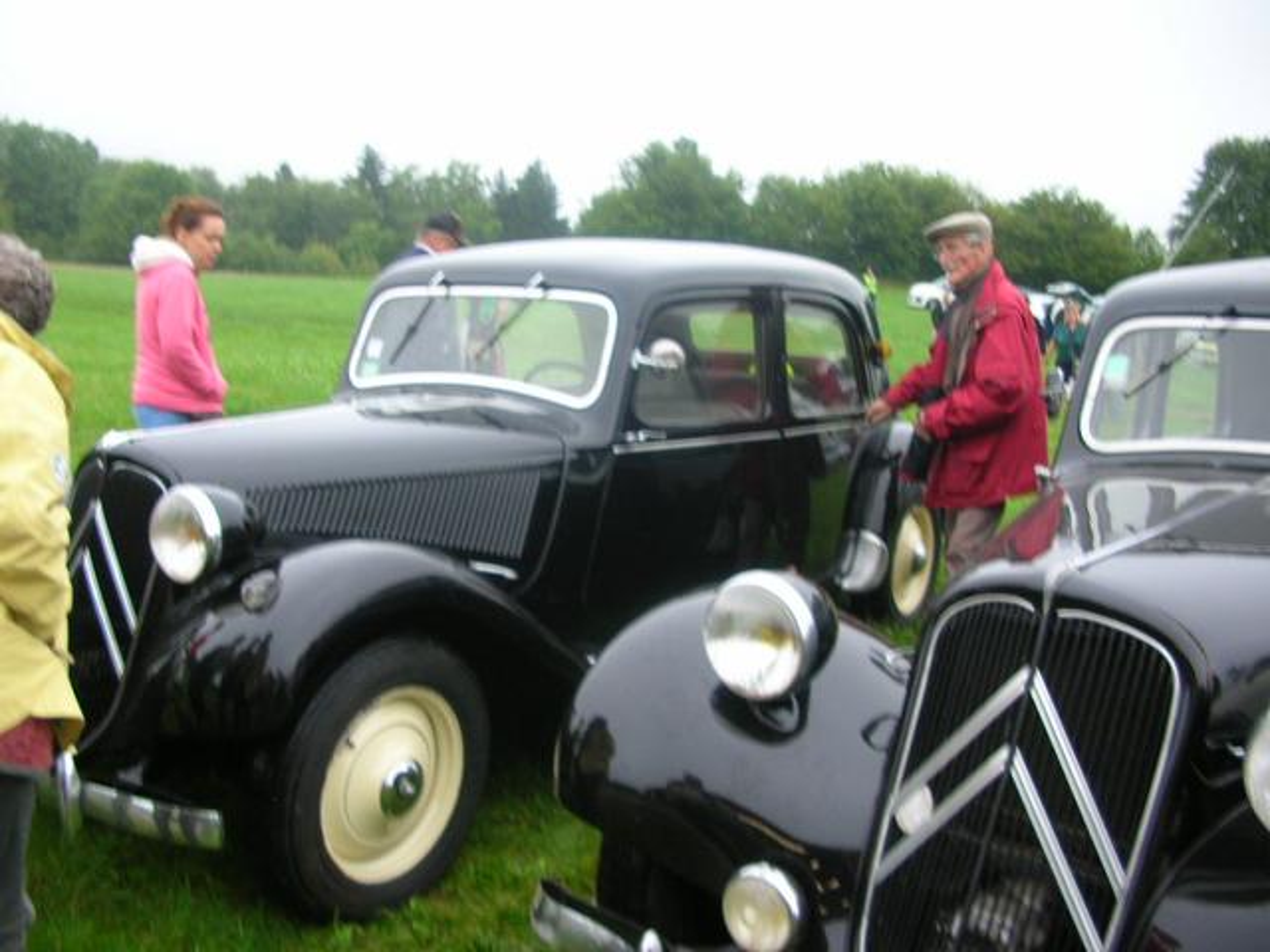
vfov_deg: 40.7
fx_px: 1284
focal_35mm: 35
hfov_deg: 52.6
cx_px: 635
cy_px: 476
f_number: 2.8
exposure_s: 1/36.1
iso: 50
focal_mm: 5.8
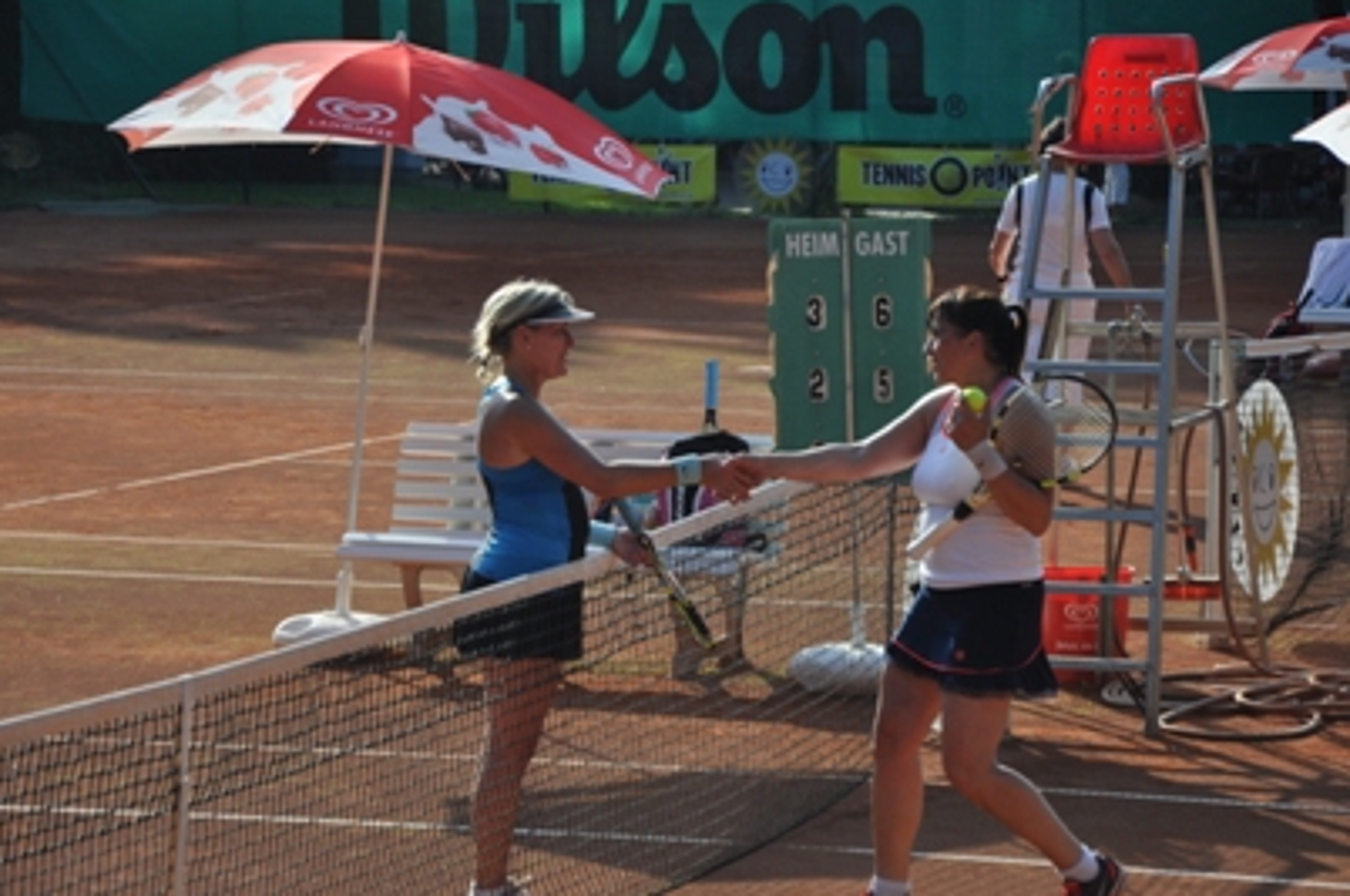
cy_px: 450
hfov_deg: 11.7
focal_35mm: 176
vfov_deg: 7.8
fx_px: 6575
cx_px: 672
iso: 400
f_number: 5.6
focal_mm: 105
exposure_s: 1/1250
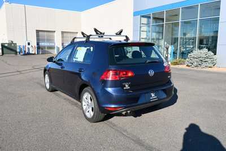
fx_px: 188
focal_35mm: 30
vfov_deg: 43.6
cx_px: 113
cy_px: 76
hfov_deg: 61.9
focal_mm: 20
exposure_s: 1/250
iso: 100
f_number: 8
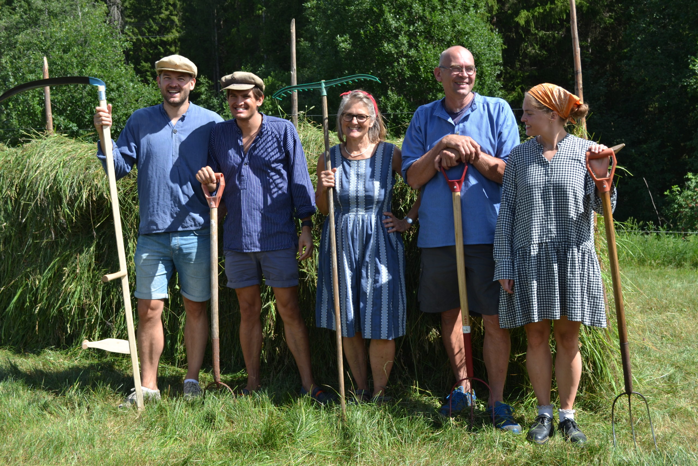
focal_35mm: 45
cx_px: 349
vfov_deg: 29.9
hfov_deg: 43.6
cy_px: 233
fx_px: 872
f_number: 7.1
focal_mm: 30
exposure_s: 1/200
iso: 100
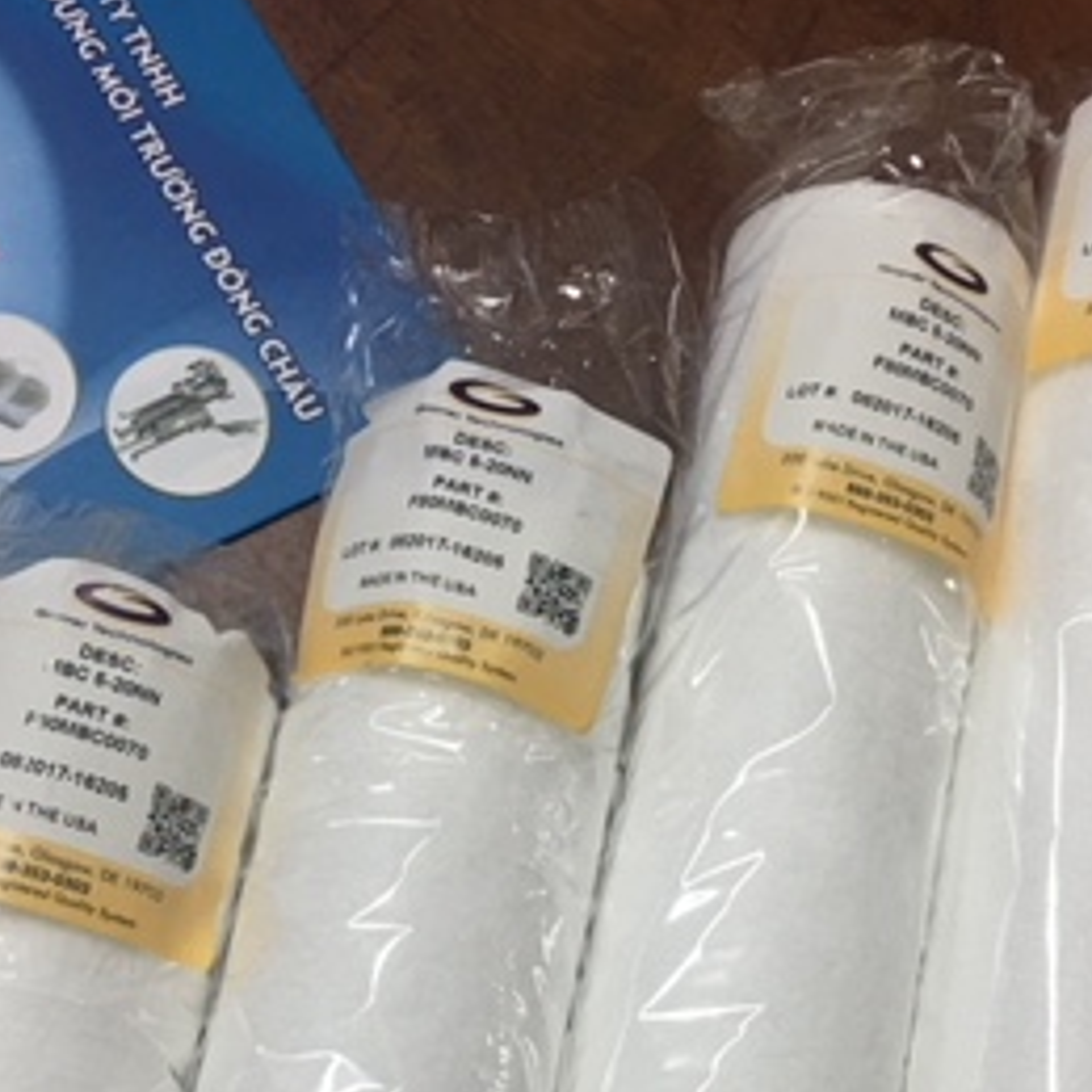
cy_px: 941
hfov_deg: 27.3
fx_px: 2248
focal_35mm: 63
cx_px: 588
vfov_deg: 26.6
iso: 50
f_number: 2.2
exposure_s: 1/17
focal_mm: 4.15
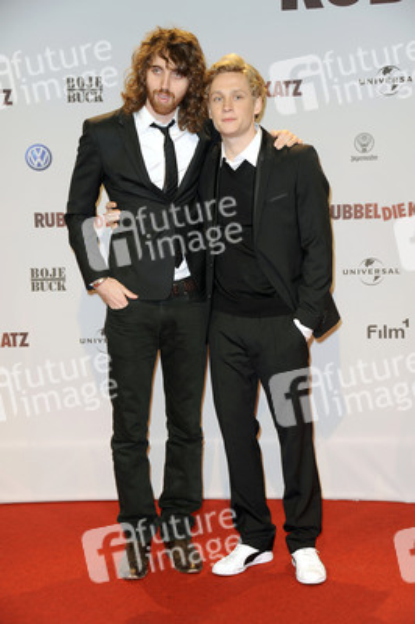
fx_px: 1212
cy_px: 312
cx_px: 208
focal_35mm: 70
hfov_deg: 19.4
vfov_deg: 28.9
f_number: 5.6
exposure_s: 1/160
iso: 500
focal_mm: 70
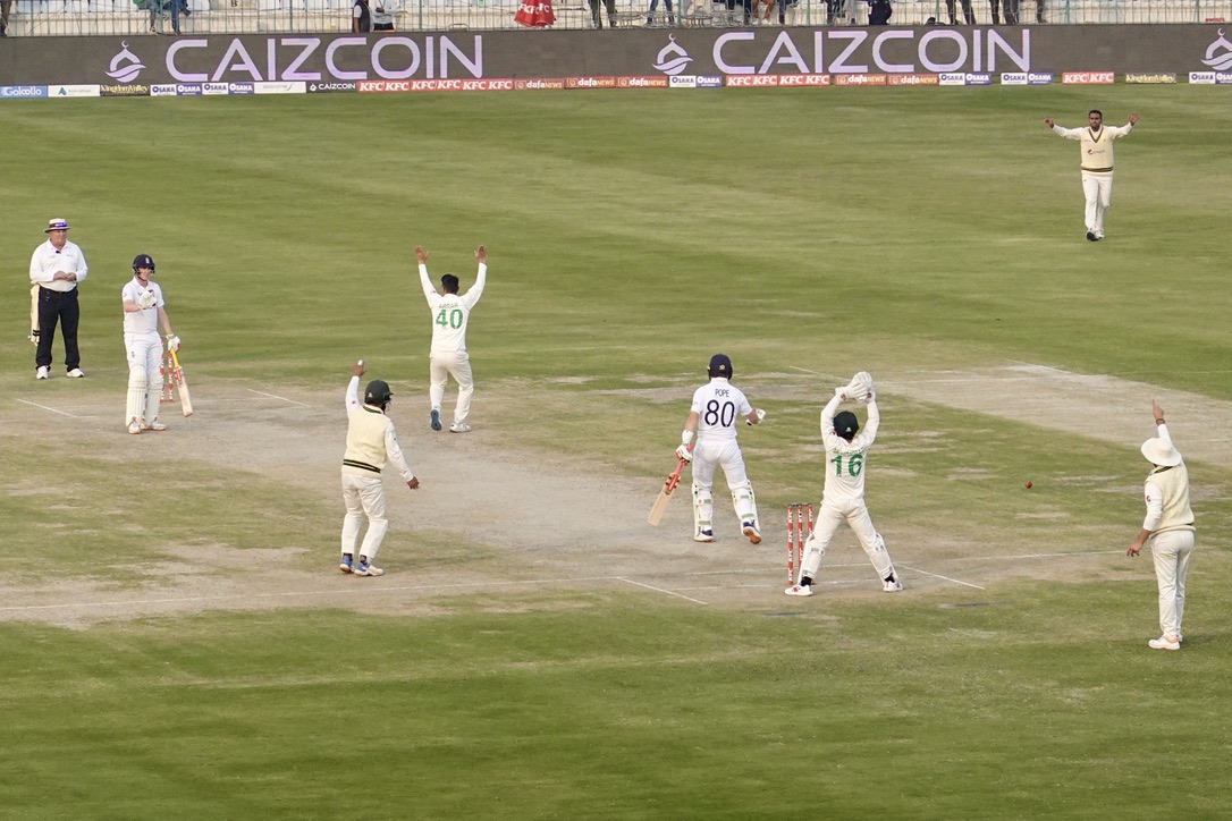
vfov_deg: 6.9
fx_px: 6844
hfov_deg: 10.3
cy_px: 410
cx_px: 616
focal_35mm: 200
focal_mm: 72
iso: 800
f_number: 4.5
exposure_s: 1/1600
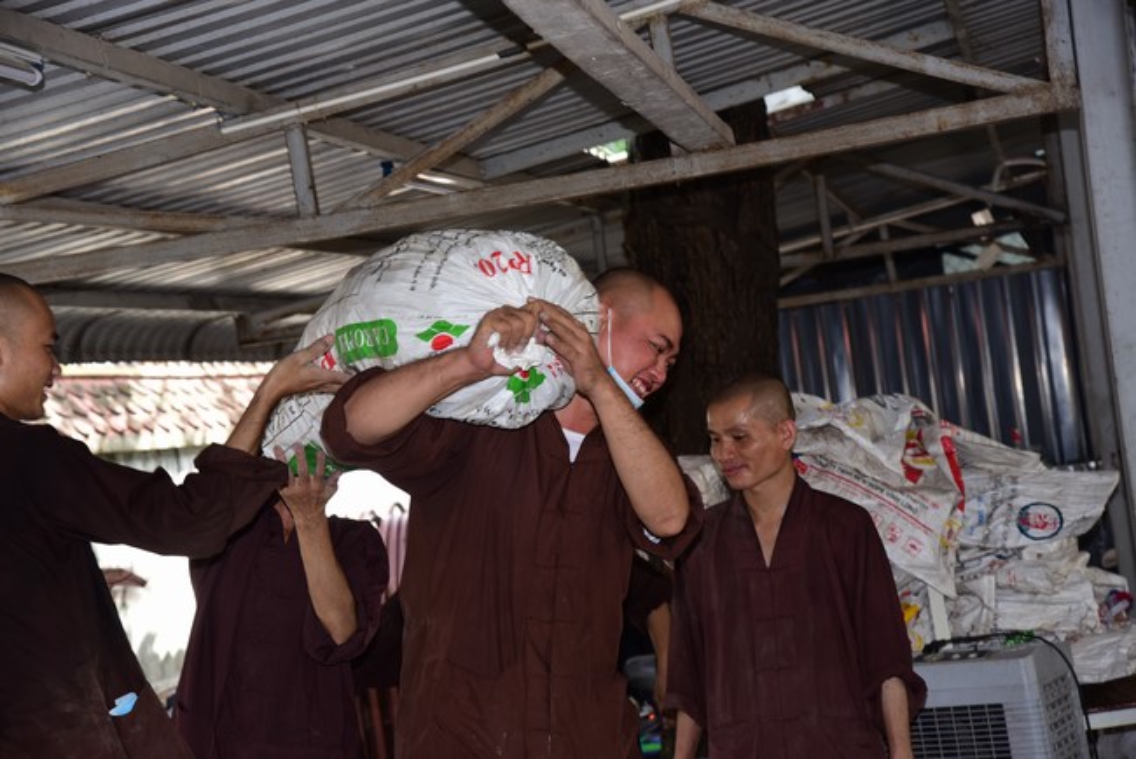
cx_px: 568
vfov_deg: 17.5
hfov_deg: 26.0
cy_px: 380
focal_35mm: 78
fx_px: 2462
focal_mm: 78
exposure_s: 1/100
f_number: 7.1
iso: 500
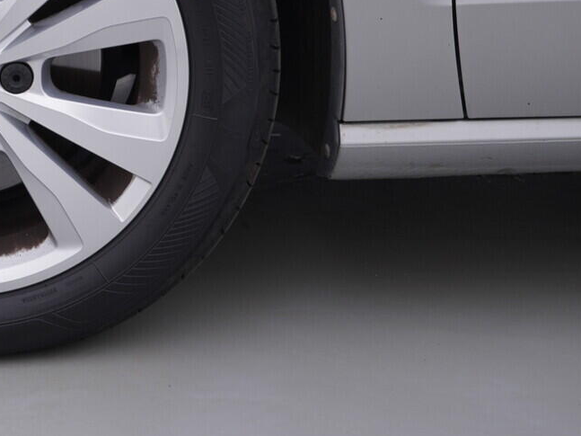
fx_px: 1292
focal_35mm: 77
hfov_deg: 24.5
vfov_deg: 18.8
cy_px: 46
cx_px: 45
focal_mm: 24
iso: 125
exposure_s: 1/80
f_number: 4
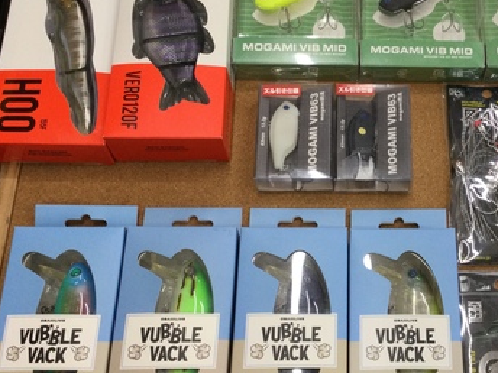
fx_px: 777
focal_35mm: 54
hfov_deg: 34.8
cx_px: 371
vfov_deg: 27.0
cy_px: 213
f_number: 2.4
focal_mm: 3.3
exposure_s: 1/30
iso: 25
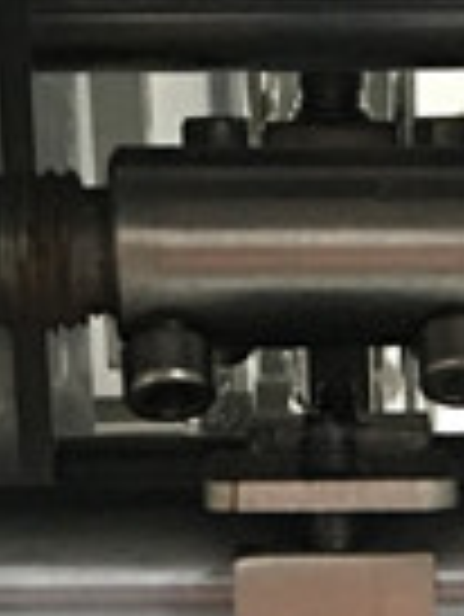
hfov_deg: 8.7
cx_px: 518
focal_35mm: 169
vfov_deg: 10.6
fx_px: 3016
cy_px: 1286
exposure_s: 1/20
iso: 200
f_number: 2.2
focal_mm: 4.15
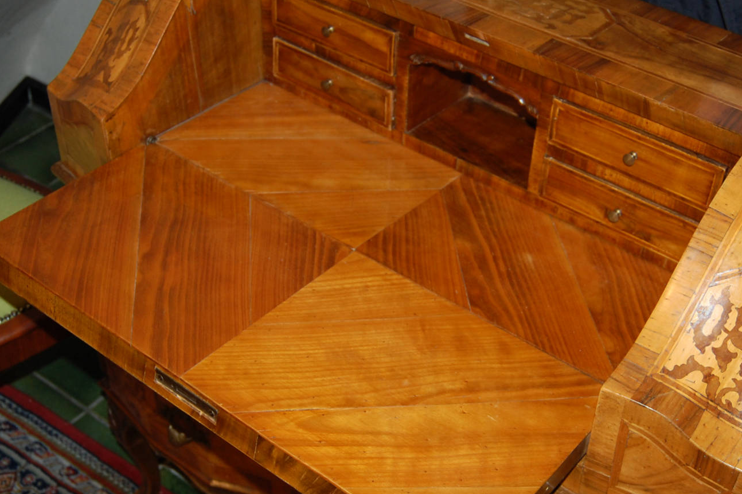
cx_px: 386
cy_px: 294
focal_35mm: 51
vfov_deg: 26.4
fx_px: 1050
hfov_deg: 38.9
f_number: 3.8
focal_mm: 22
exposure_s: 1/60
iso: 400
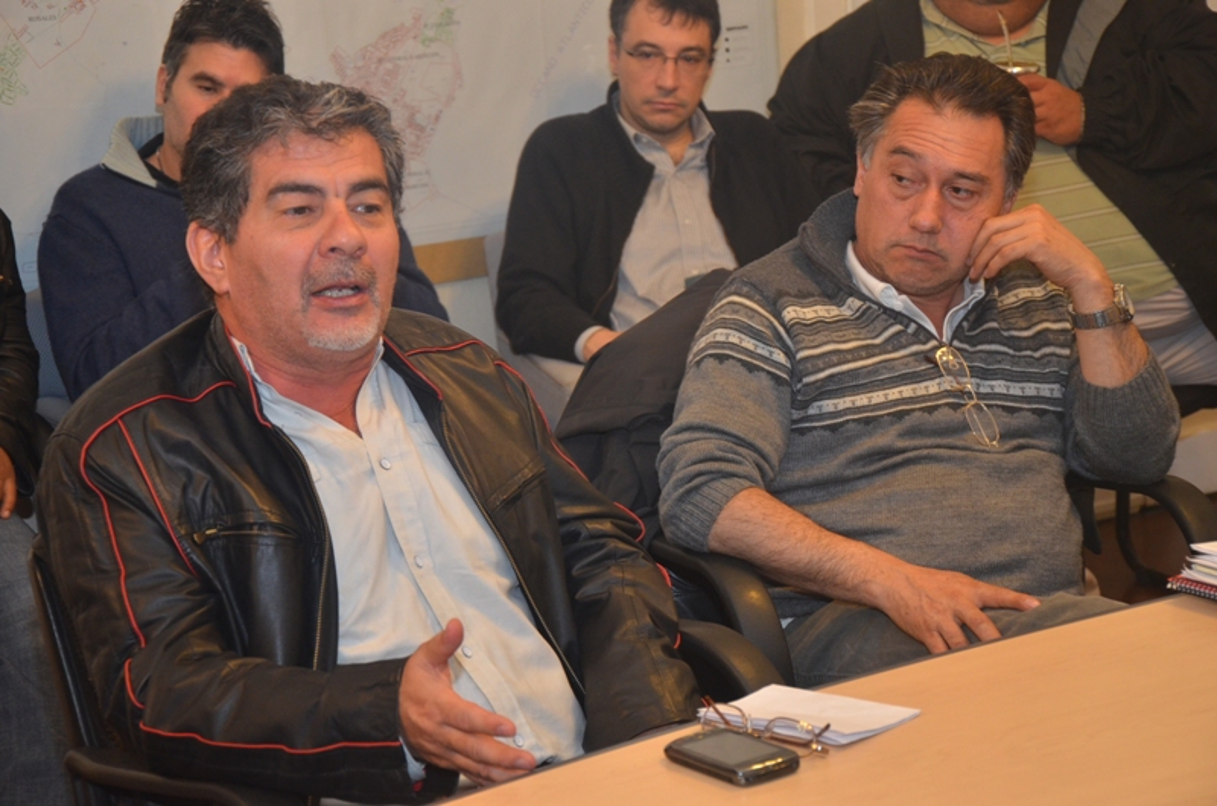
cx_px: 608
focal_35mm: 87
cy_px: 403
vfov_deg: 15.6
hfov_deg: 23.4
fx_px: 2935
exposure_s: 1/60
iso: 800
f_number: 5
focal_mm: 58
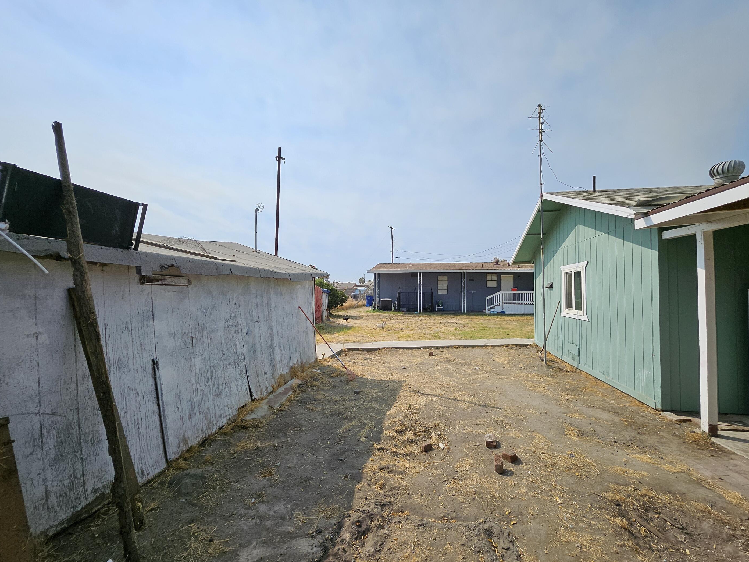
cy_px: 289
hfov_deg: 102.0
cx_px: 393
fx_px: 303
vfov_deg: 85.6
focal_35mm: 14
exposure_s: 1/2841
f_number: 2.2
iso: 32
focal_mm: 1.74
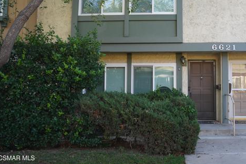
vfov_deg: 34.8
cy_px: 57
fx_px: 260
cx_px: 164
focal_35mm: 38
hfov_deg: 49.8
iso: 250
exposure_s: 1/160
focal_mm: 28
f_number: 4
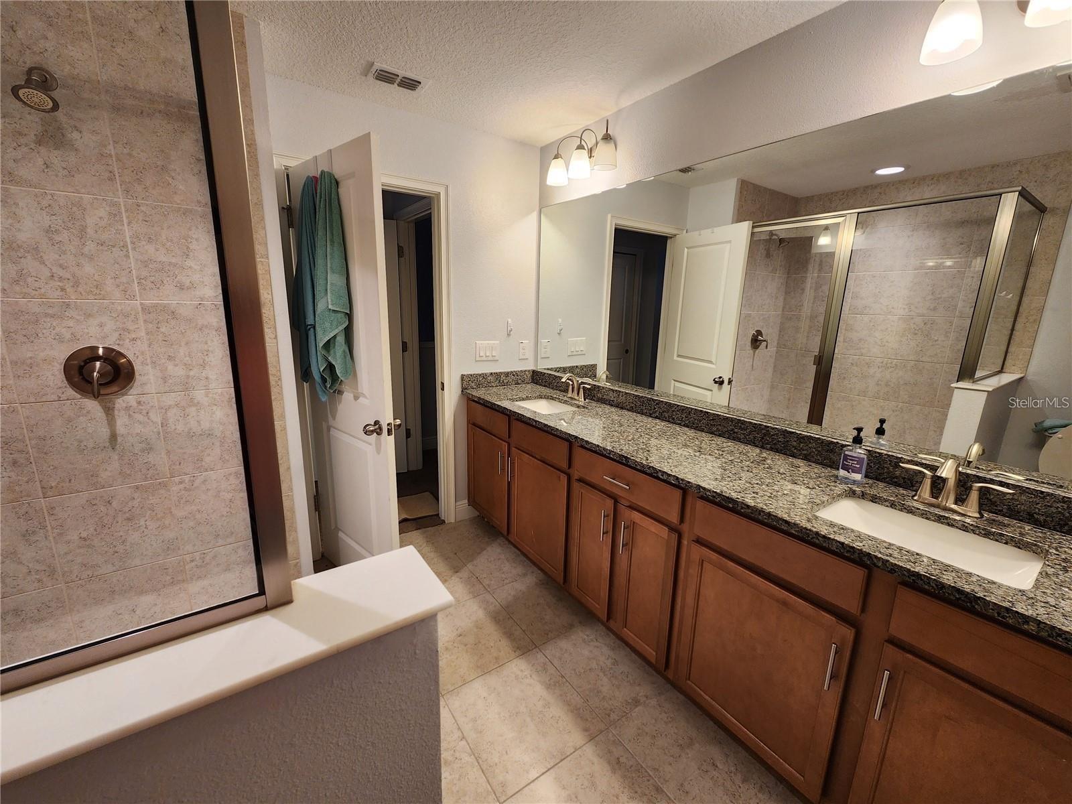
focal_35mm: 13
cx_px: 536
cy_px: 402
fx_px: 403
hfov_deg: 106.2
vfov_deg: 89.9
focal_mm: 2.2
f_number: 2.2
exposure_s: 1/60
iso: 125
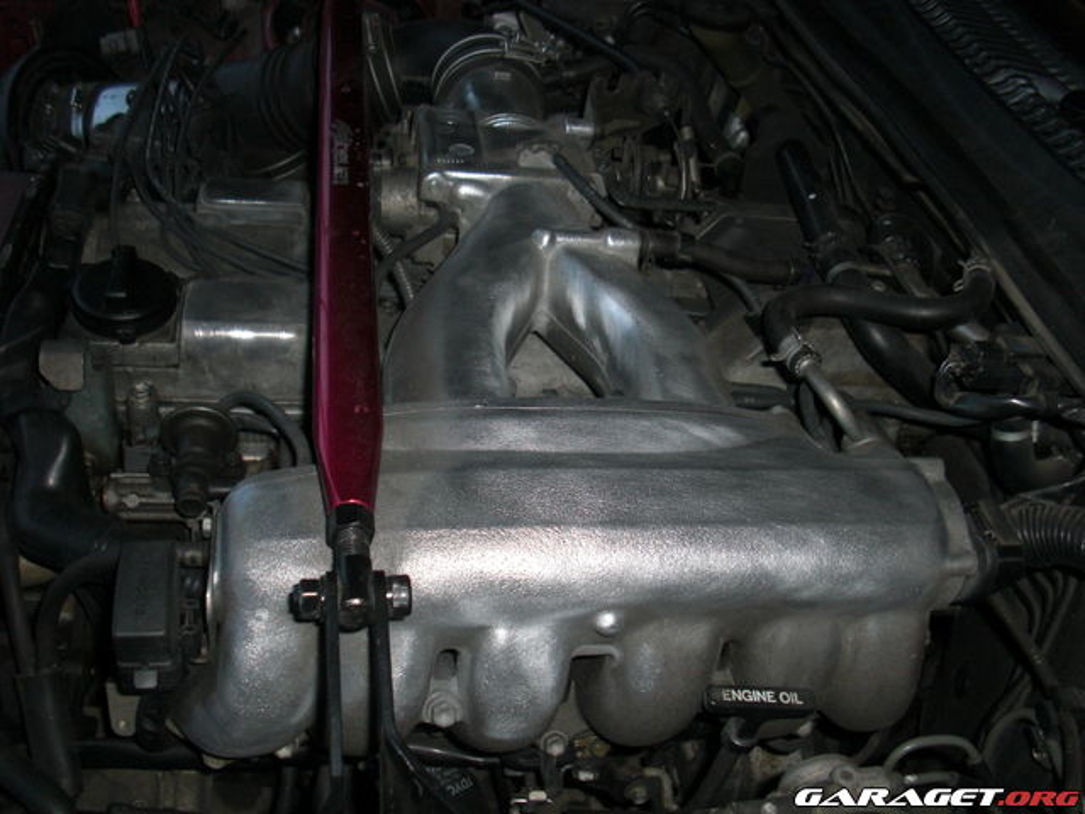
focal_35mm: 36
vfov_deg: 39.7
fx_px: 1128
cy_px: 407
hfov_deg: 51.4
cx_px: 542
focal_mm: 6.3
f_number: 2.8
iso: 200
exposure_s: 1/60
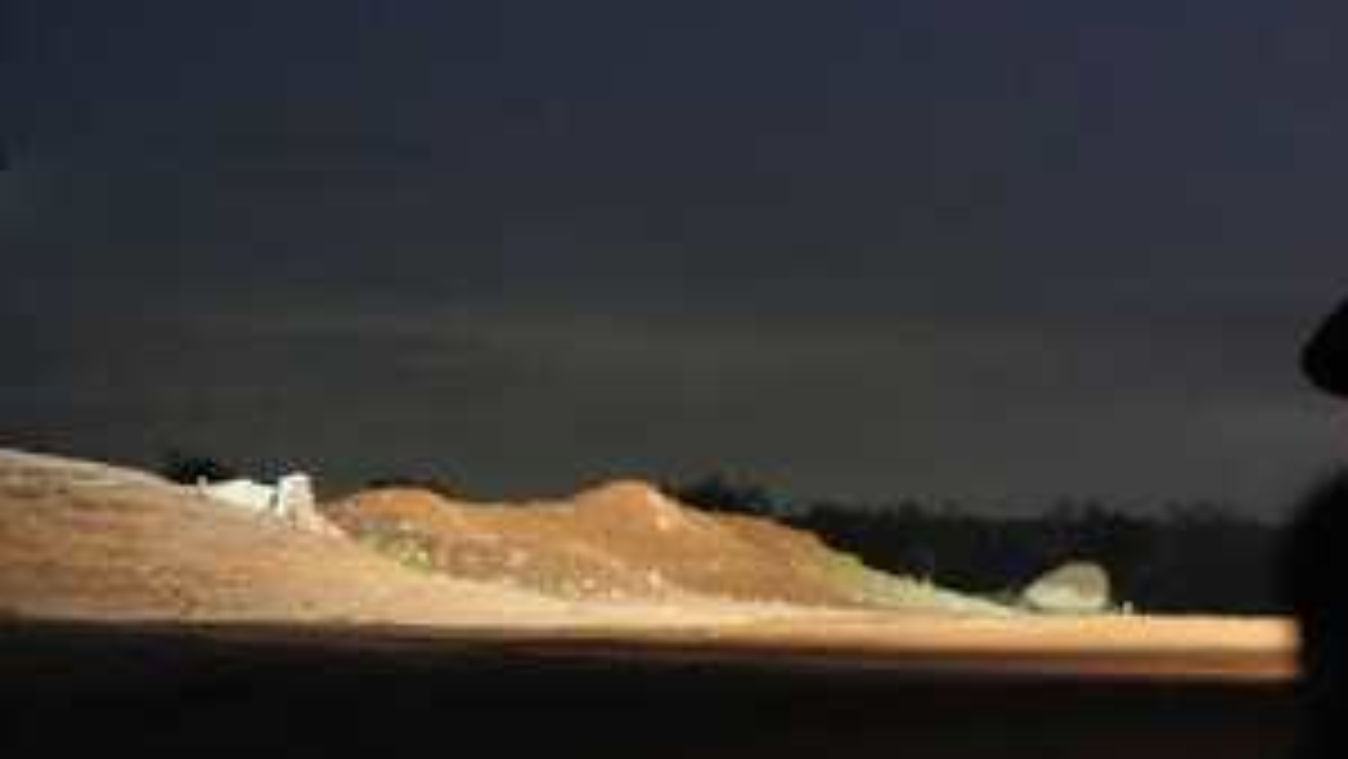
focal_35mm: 179
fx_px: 6400
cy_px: 411
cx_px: 1869
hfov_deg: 11.6
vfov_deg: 6.8
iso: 6400
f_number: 1.4
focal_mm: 50
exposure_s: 1/100
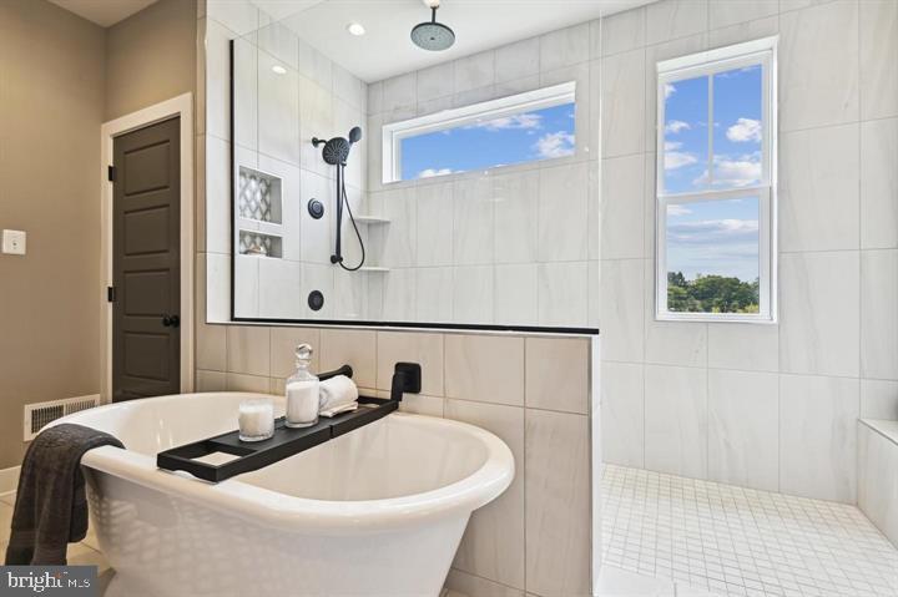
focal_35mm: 16
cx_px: 449
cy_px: 298
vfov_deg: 73.7
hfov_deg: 96.8
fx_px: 399
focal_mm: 16
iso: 200
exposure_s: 1/40
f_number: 10
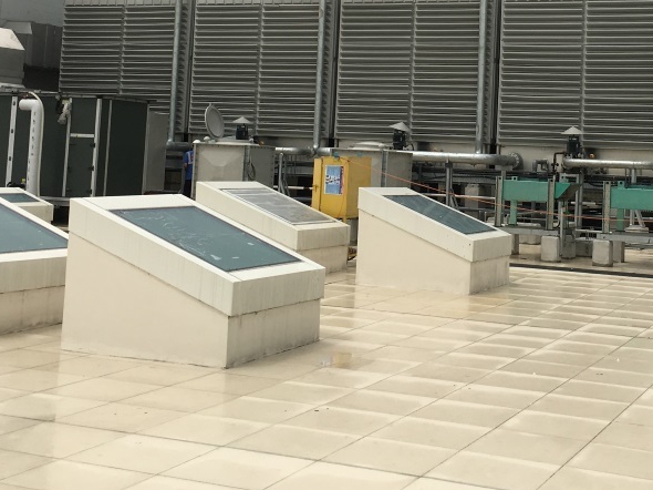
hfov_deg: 32.4
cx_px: 444
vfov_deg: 24.3
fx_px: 1113
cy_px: 81
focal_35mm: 59
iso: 25
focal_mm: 4.15
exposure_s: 1/1923
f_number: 2.2
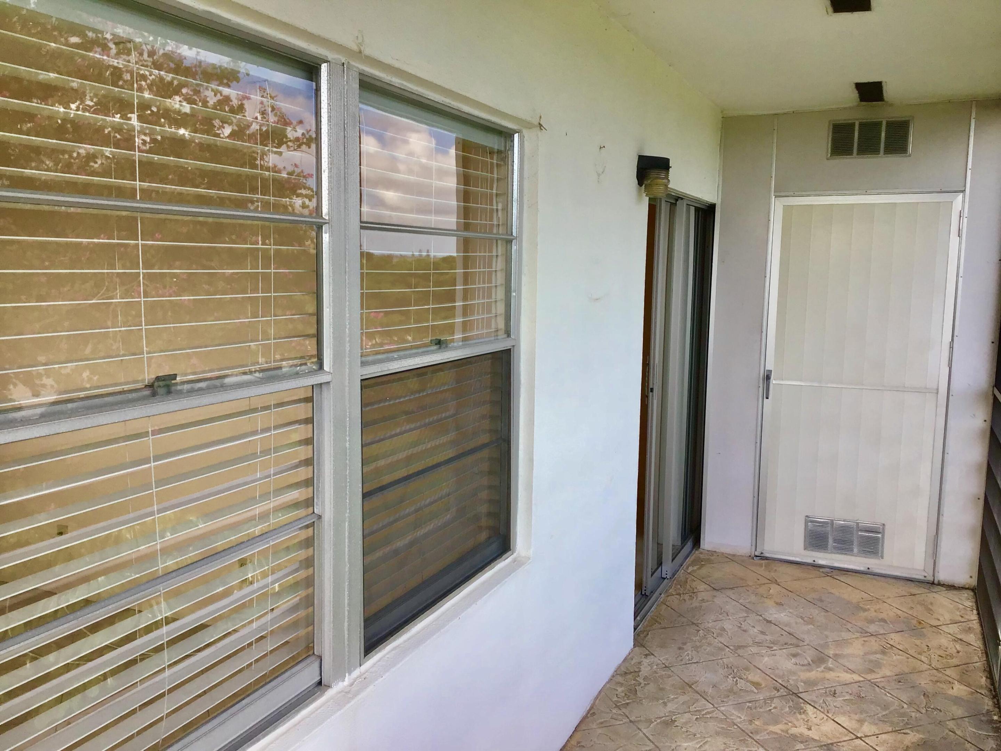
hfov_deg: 58.4
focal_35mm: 31
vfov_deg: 45.4
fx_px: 896
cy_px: 376
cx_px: 500
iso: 25
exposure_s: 1/214
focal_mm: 3.3
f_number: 2.4
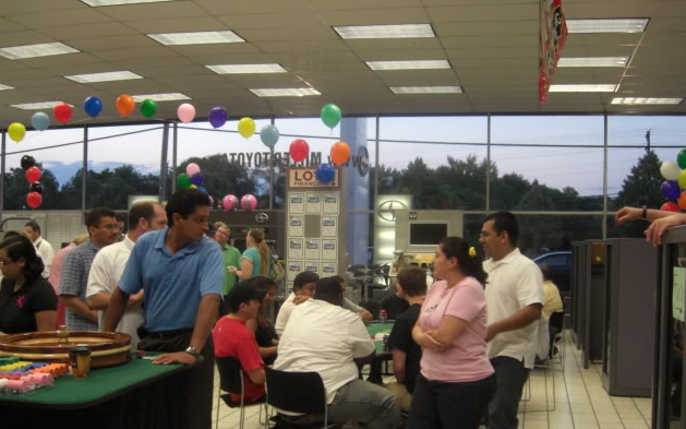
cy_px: 255
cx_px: 338
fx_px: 766
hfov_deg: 48.2
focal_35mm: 41
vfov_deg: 31.2
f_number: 2.8
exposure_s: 1/100
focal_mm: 7.9
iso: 400
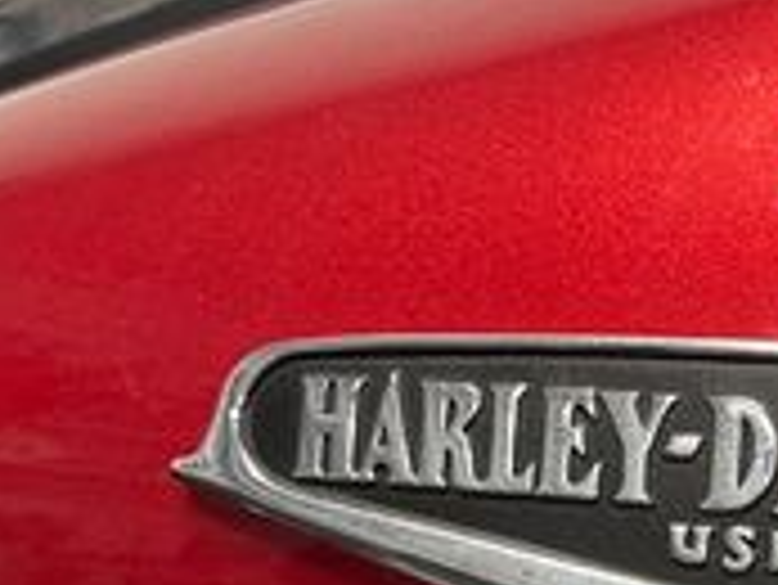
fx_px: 2159
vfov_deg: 15.3
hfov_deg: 19.8
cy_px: 500
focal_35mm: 96
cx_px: 774
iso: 200
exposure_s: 1/50
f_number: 1.6
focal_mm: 5.1
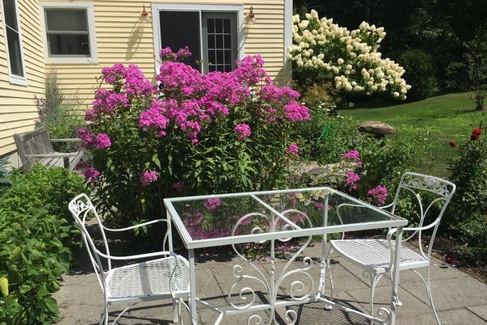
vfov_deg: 41.0
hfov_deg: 58.7
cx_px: 239
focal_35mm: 32
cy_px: 192
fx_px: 433
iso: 25
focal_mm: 4.15
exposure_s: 1/2404
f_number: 2.2
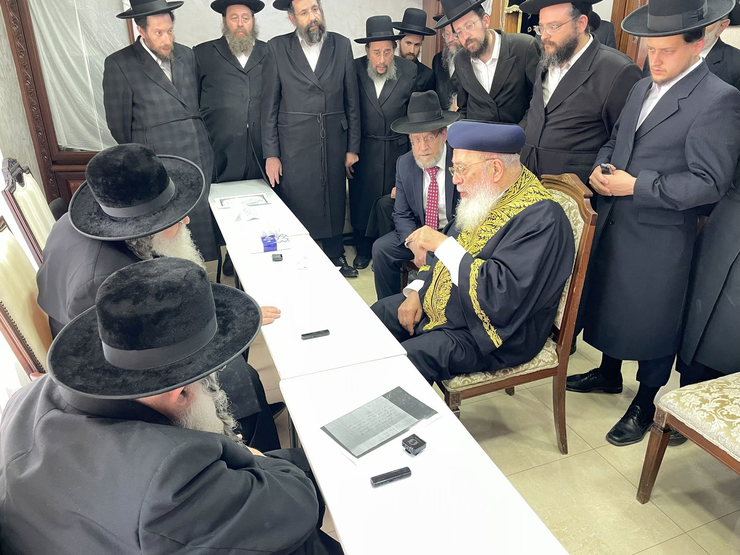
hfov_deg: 67.3
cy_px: 278
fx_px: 556
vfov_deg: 53.1
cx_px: 370
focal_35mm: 26
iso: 80
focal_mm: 4.2
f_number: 1.6
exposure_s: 1/50
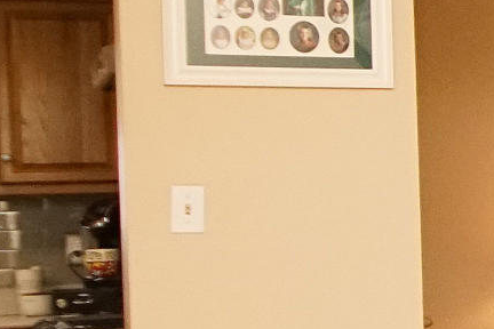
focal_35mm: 125
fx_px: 1715
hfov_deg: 11.6
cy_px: 224
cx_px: 1370
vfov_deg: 11.0
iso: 2500
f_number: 4.5
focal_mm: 12
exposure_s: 1/125
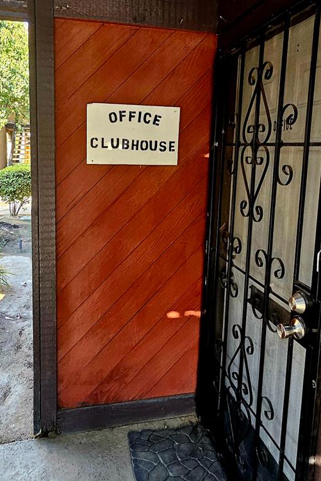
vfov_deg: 67.0
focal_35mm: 27
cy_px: 204
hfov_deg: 47.8
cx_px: 141
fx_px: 361
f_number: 2.2
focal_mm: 1.74
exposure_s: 1/77.5
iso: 125
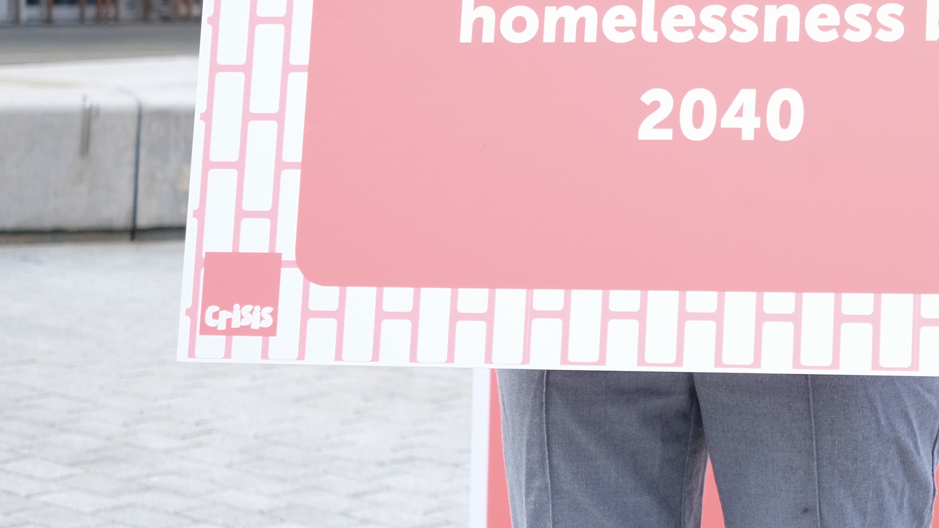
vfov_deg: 10.1
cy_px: -173
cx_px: 1084
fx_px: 2913
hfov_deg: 17.6
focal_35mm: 117
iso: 400
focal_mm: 27
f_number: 2.8
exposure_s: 1/1000
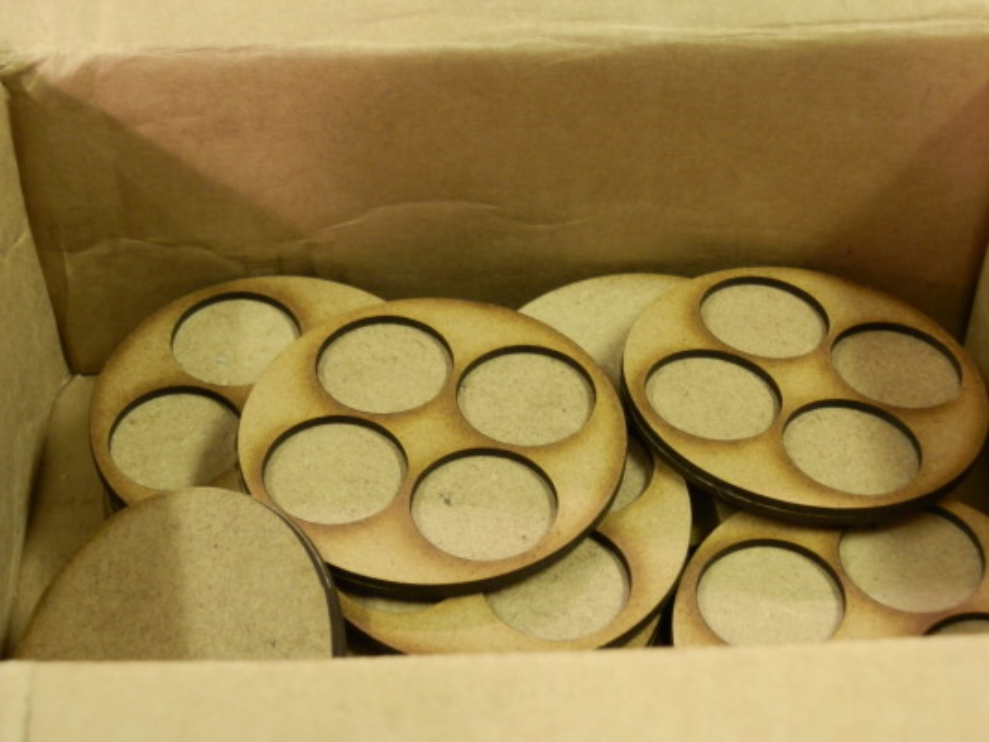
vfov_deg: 24.0
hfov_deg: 31.7
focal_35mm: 61
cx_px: 494
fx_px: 1743
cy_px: 371
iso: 200
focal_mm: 10.99
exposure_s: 1/8
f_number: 3.7
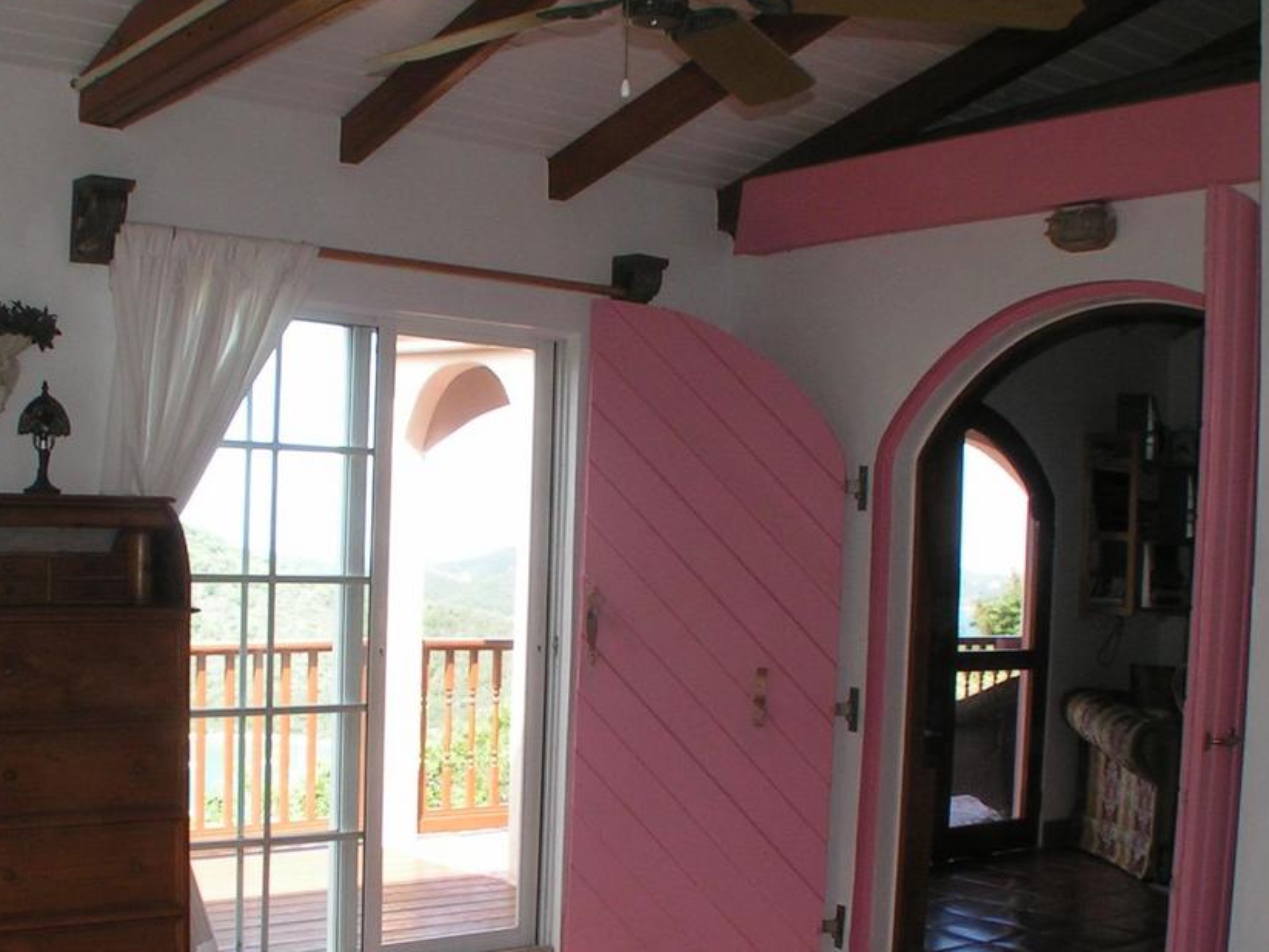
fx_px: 2163
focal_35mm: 59
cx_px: 499
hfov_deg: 32.6
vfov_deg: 24.7
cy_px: 619
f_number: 6.3
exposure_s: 1/40
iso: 64
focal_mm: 5.8
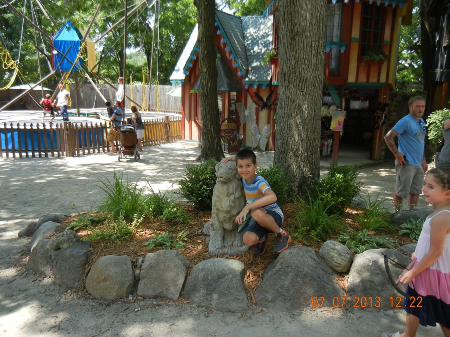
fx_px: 390
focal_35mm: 30
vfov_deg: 46.8
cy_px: 168
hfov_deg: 60.0
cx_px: 225
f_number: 3.5
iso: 160
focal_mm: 5.4
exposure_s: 1/353
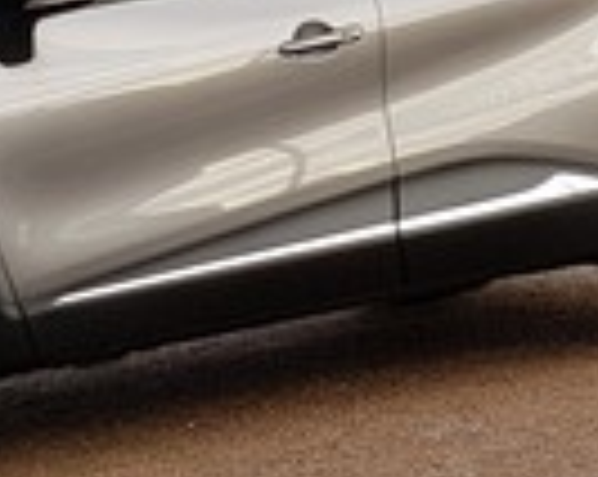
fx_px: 2704
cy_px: 603
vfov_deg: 9.9
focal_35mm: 153
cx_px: 1560
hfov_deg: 10.4
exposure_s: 1/207
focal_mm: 4.2
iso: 40
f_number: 1.7
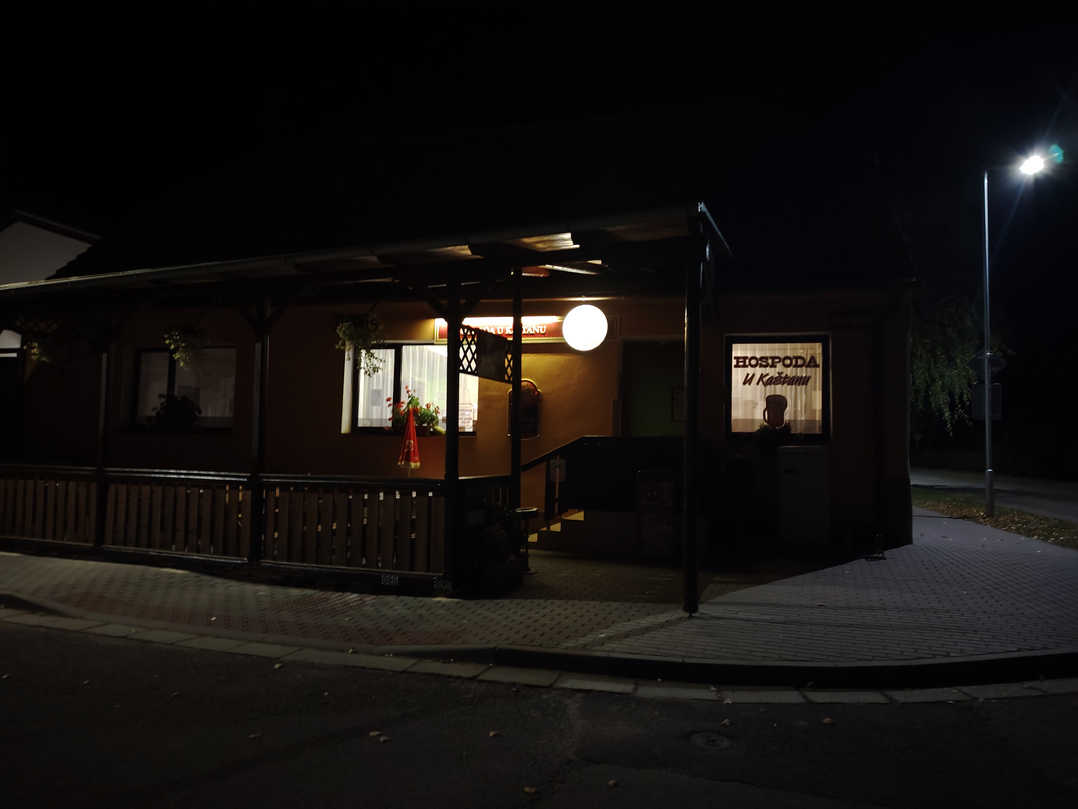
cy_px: 404
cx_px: 539
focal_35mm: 24
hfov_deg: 71.6
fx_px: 747
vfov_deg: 56.8
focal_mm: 5.25
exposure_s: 1/25
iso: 6400
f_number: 1.75
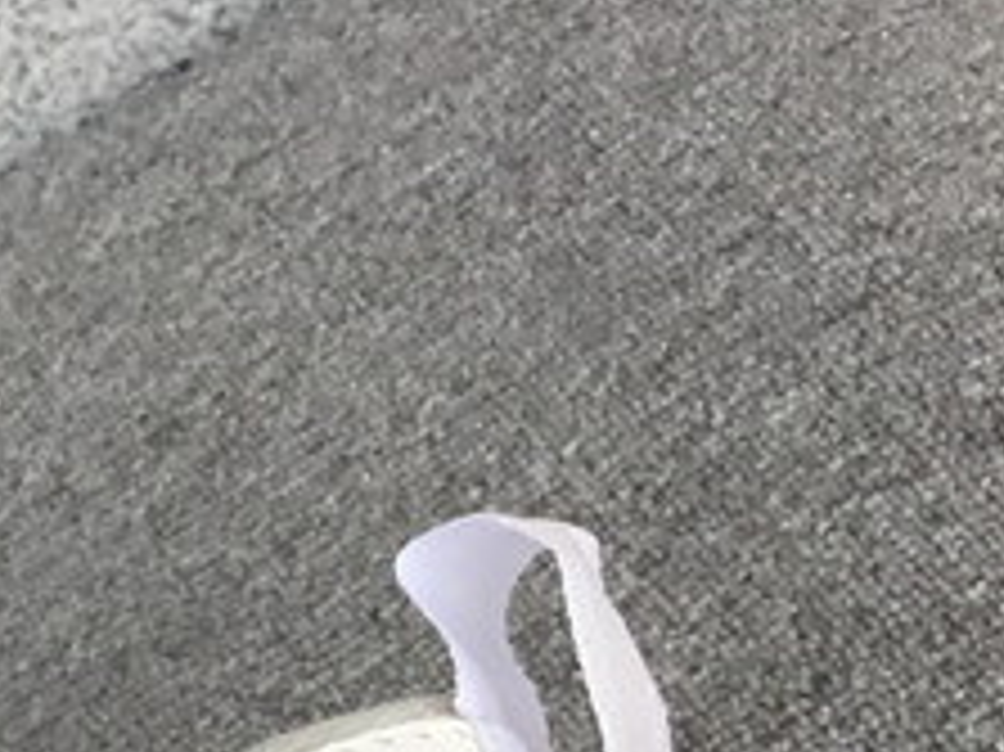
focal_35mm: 125
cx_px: -738
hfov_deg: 14.2
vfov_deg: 11.5
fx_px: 3624
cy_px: 1047
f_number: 2.4
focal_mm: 3.3
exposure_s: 1/126
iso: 25
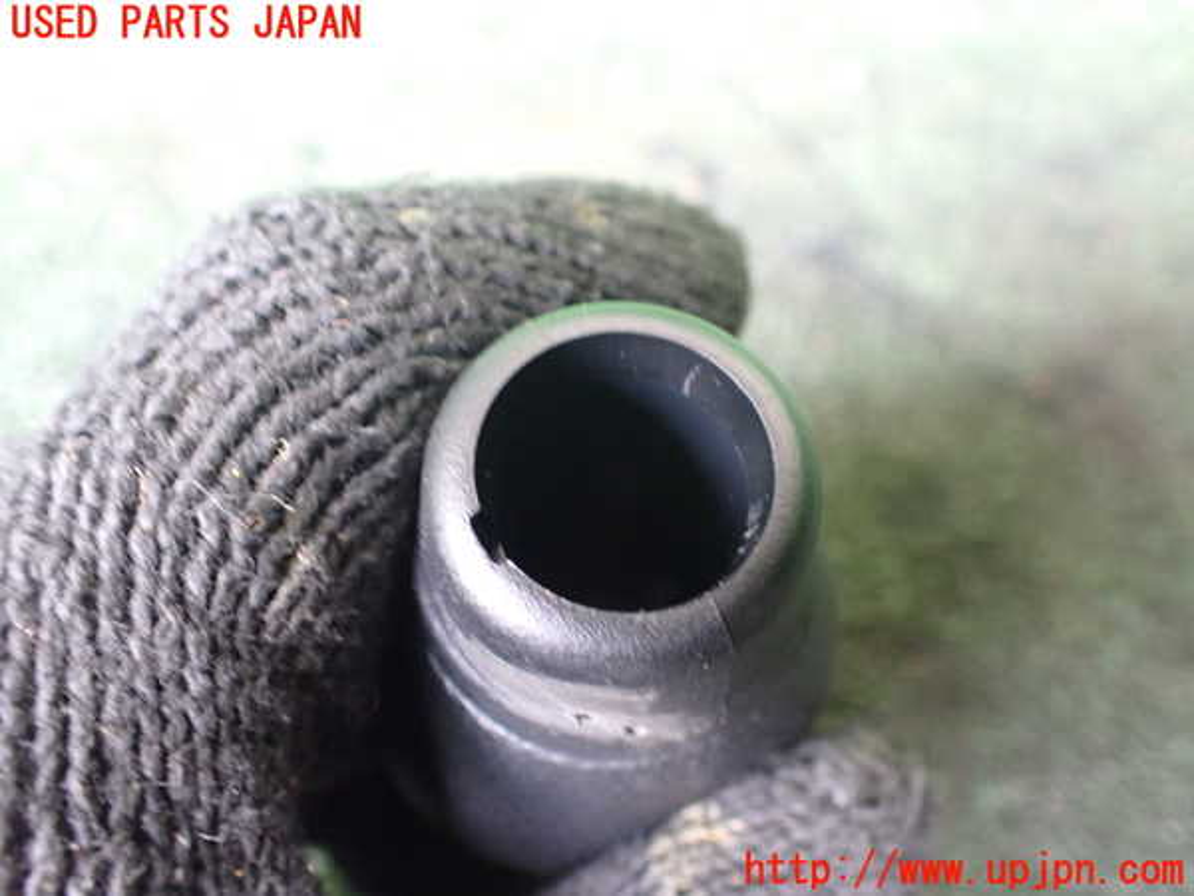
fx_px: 1035
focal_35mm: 30
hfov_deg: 60.0
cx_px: 597
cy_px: 448
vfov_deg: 46.8
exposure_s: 1/30
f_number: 2.3
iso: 800
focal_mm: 5.4
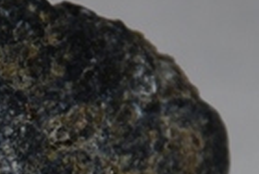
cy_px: 226
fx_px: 6686
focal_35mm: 927
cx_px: -20
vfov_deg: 1.5
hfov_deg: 2.2
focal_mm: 135
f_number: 5.6
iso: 200
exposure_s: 1/60
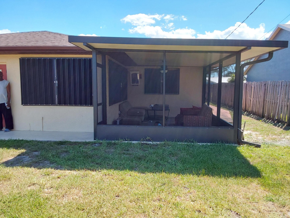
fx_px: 235
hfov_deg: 63.4
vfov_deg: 49.7
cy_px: 109
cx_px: 145
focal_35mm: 28
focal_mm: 2.91
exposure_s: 1/512
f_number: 1.9
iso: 50
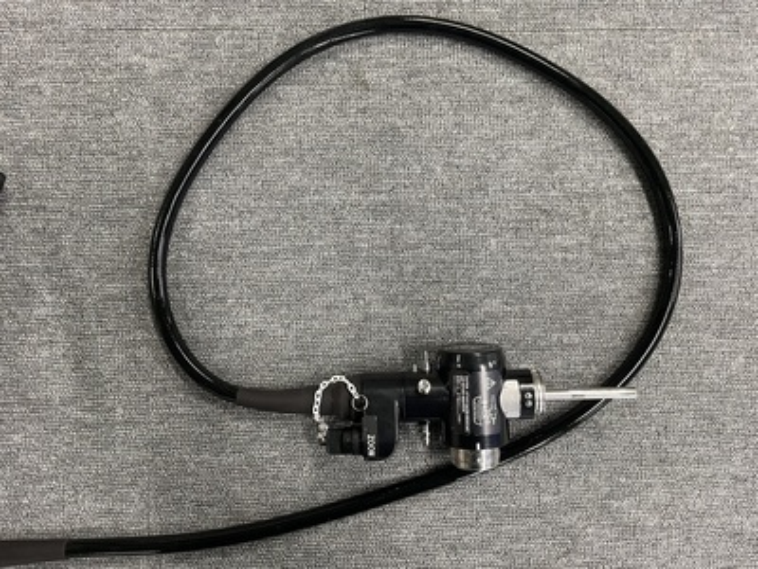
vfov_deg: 53.1
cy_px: 284
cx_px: 379
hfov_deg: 67.3
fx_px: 569
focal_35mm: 26
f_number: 1.6
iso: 200
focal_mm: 4.2
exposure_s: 1/60
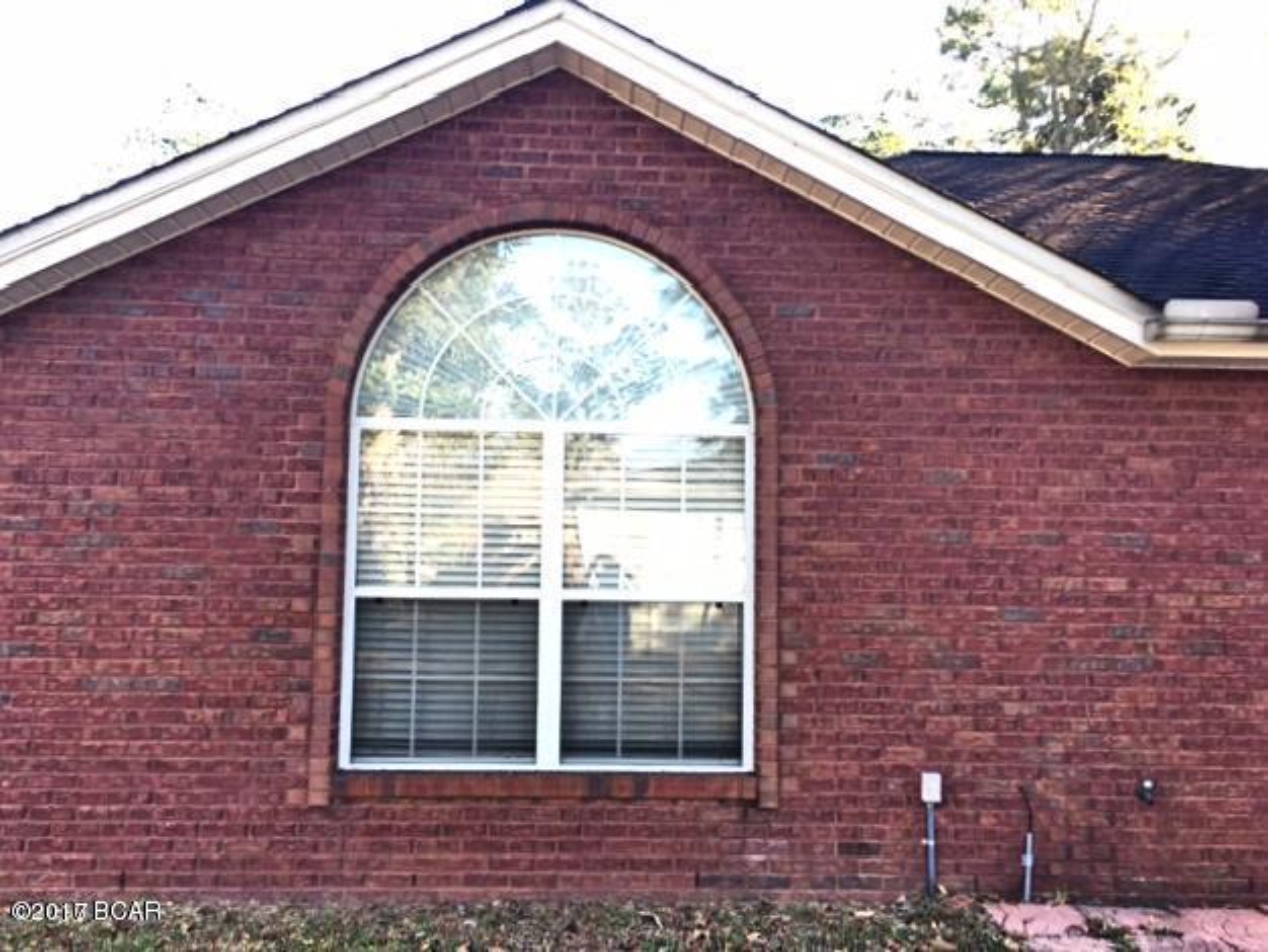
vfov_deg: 48.3
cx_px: 634
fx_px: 1063
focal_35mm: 29
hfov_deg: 61.6
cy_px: 476
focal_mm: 4.15
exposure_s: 1/60
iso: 25
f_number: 2.2
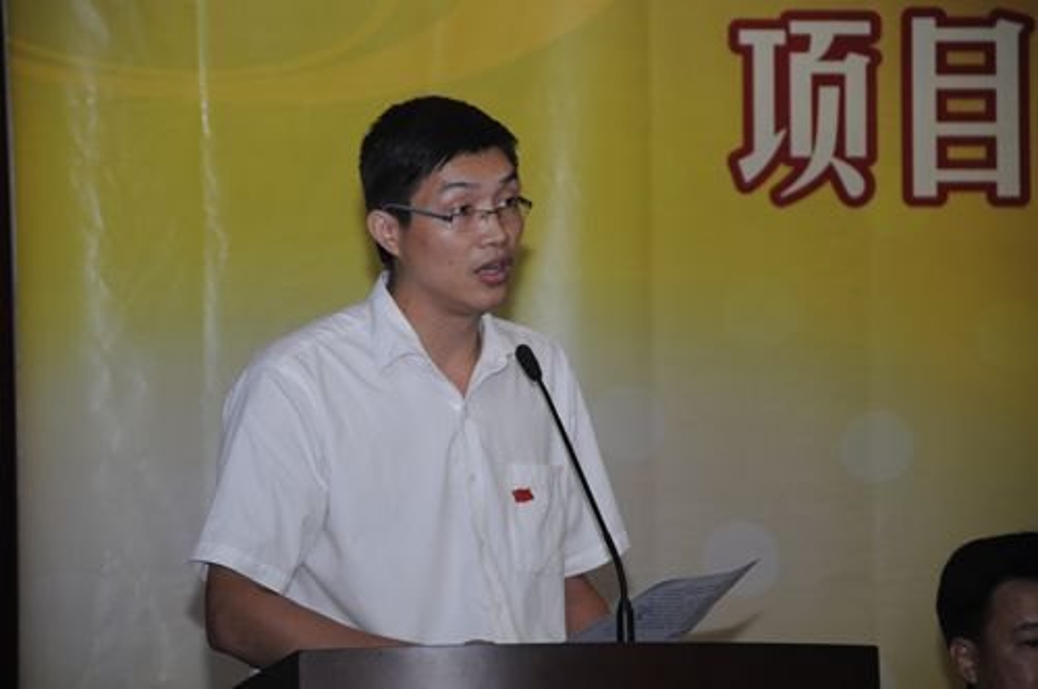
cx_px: 519
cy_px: 344
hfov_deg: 10.6
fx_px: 5615
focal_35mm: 195
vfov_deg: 7.0
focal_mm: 130
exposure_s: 1/50
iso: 320
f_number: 5.6
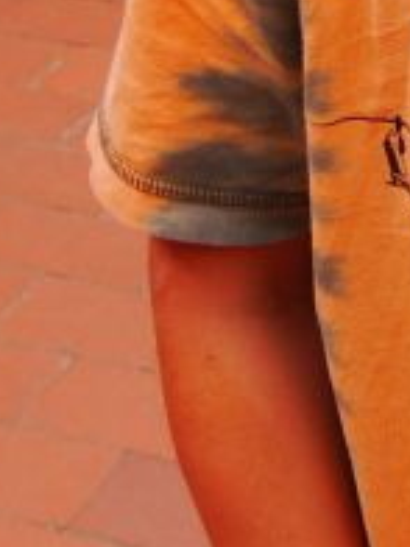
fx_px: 2258
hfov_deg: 10.0
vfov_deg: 12.4
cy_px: -508
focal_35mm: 143
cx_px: 644
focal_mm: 14
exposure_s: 1/250
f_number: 5.6
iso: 160
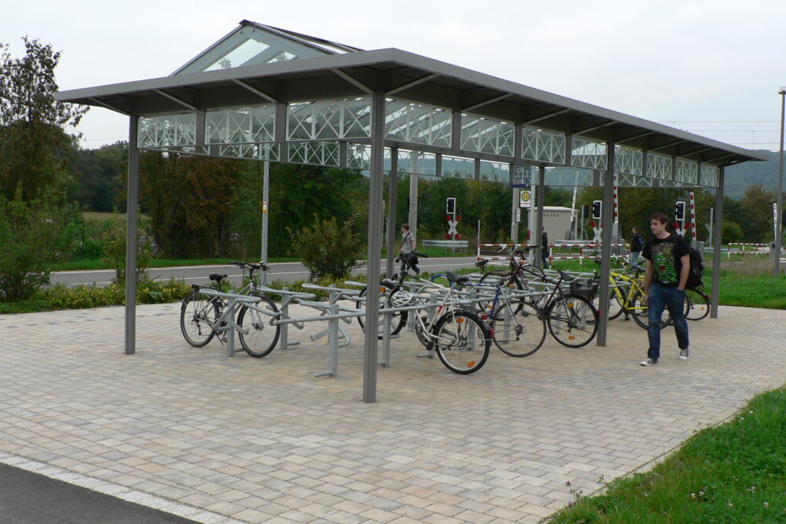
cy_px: 262
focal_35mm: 38
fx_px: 830
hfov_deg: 50.7
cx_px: 395
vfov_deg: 35.1
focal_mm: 6
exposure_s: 1/160
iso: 80
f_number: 4
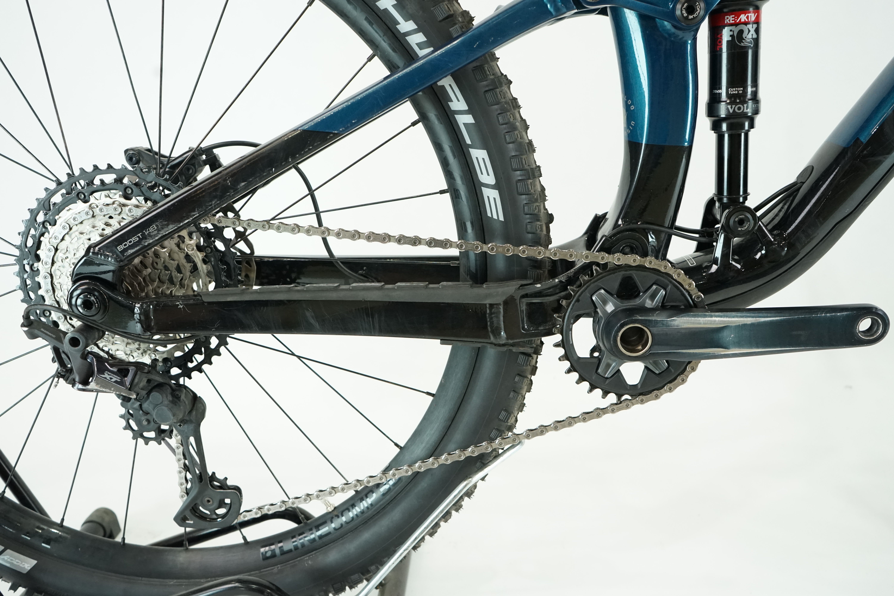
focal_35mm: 30
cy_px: 298
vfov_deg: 43.6
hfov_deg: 61.9
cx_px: 447
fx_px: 745
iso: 2500
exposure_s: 1/200
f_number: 5.6
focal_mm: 30
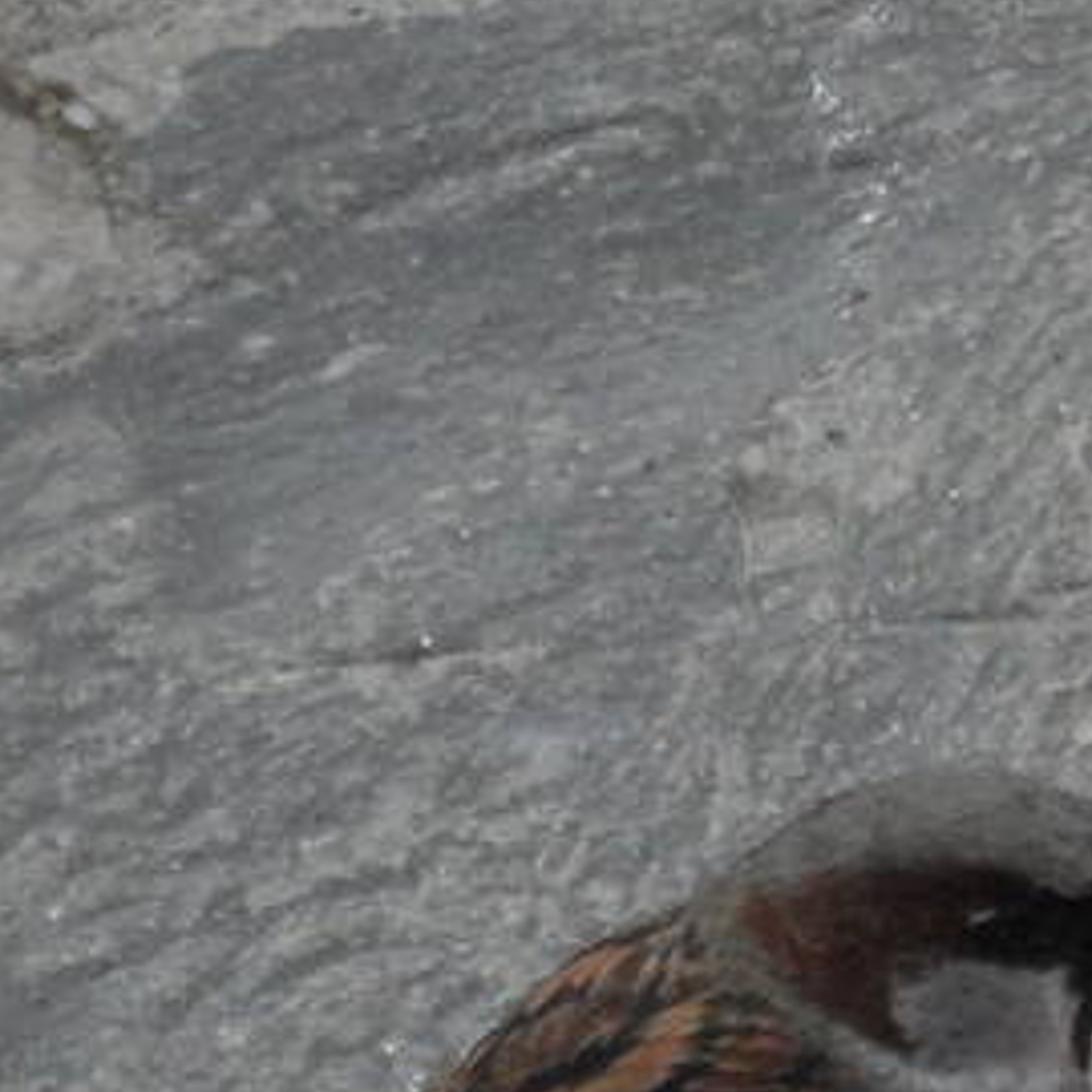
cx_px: 2483
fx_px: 56141
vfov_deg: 1.1
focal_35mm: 1573
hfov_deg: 1.1
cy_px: 1100
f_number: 5.4
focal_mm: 49.4
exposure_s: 1/750
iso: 200
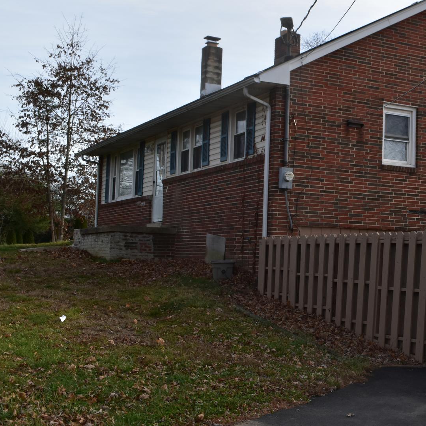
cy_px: 212
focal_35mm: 58
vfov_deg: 29.6
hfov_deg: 28.4
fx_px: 808
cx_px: 382
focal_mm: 24
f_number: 10
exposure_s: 1/250
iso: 400
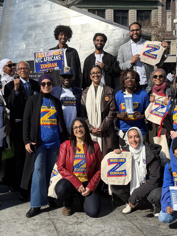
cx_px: 88
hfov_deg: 56.8
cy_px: 118
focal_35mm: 24
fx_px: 164
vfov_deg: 71.6
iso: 100
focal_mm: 6.76
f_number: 1.78
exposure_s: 1/3584
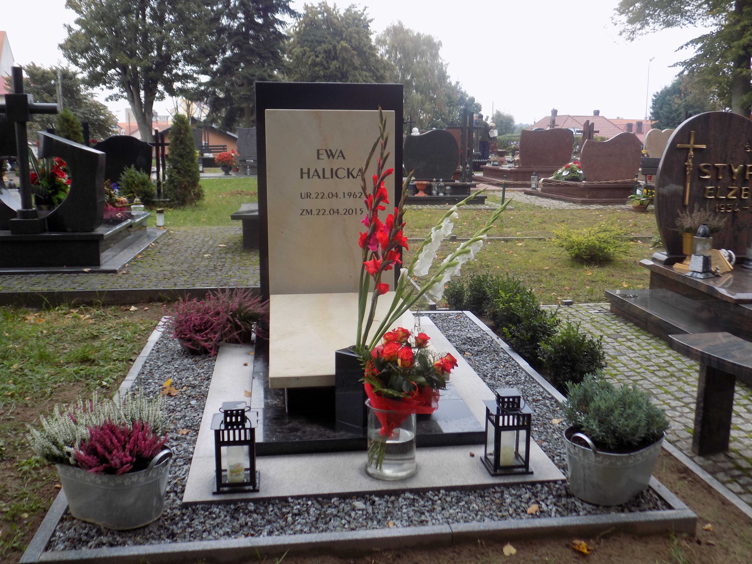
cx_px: 376
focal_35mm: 34
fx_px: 739
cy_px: 282
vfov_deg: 41.8
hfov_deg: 54.0
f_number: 3.4
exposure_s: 1/30
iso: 80
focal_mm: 6.1
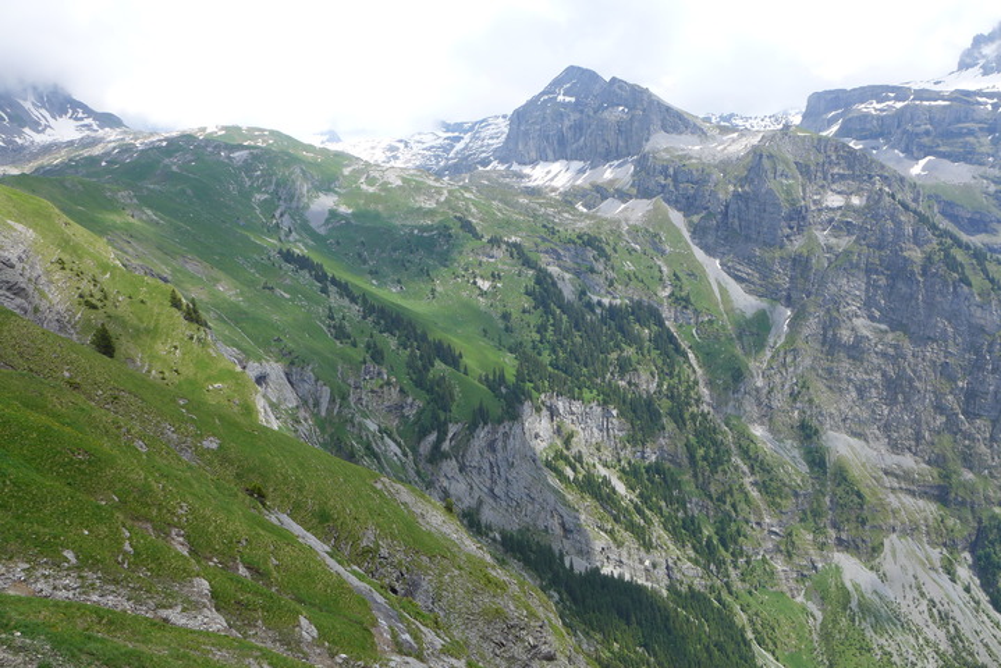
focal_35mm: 26
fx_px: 723
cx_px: 500
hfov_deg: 69.4
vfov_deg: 49.6
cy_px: 334
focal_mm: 5.1
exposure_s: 1/1300
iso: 80
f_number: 2.8
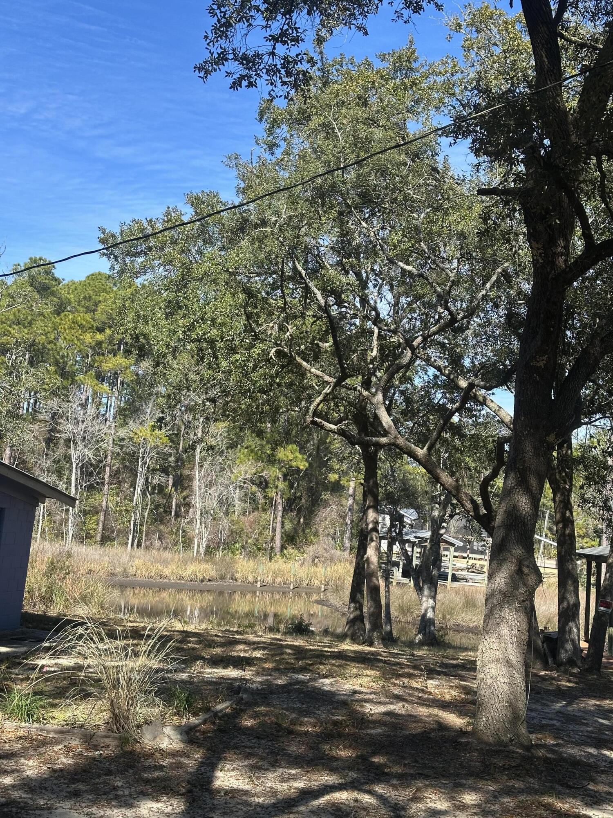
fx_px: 1133
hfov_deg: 30.3
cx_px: 306
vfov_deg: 39.7
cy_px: 409
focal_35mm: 48
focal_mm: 6.86
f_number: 1.78
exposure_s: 1/1695
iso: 64
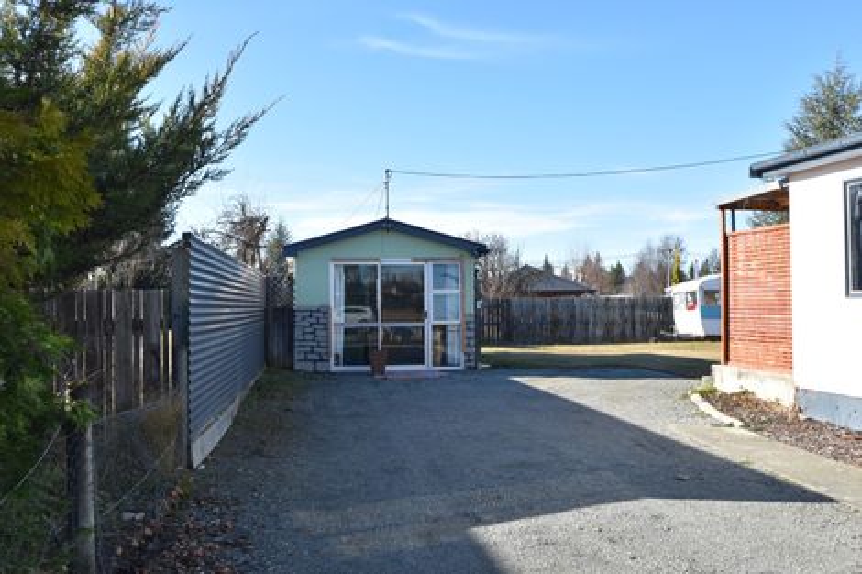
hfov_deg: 53.1
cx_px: 431
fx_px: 862
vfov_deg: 36.8
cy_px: 287
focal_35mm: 36
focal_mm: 24
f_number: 8
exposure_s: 1/250
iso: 200
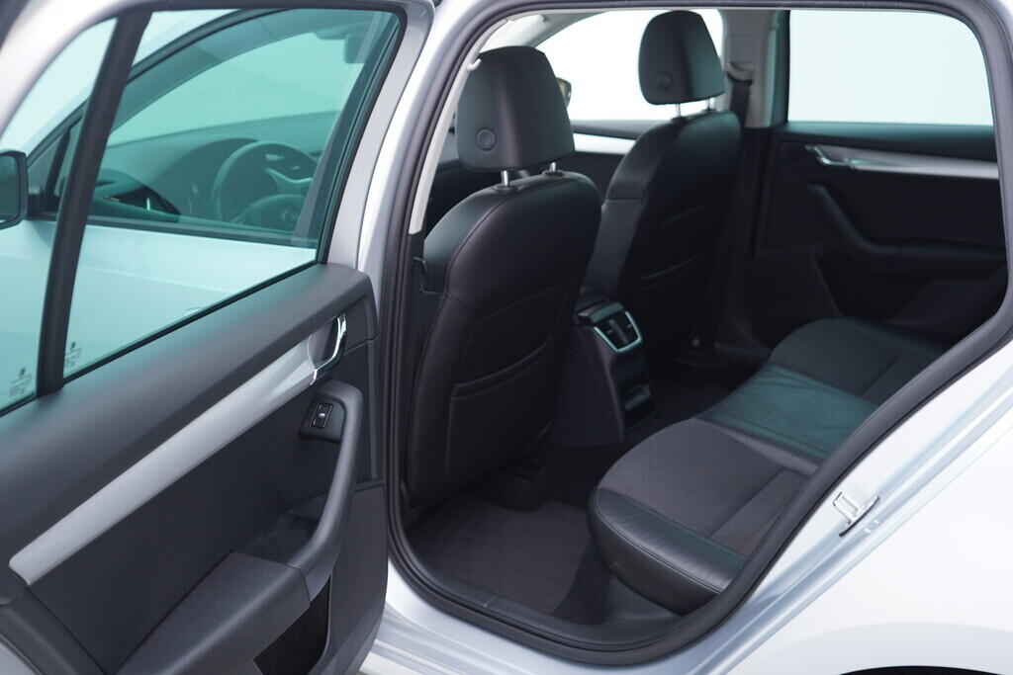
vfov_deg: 36.9
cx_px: 506
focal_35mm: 36
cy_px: 338
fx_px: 1013
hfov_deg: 53.1
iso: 160
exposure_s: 1/40
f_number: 2.8
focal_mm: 24
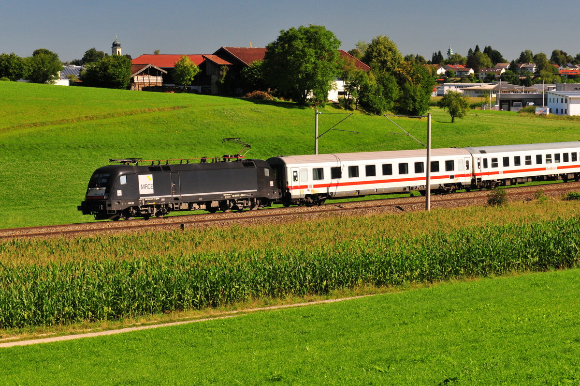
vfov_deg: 13.0
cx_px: 290
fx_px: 1690
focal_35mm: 105
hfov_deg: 19.5
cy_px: 193
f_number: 8
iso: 640
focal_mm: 70
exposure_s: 1/640
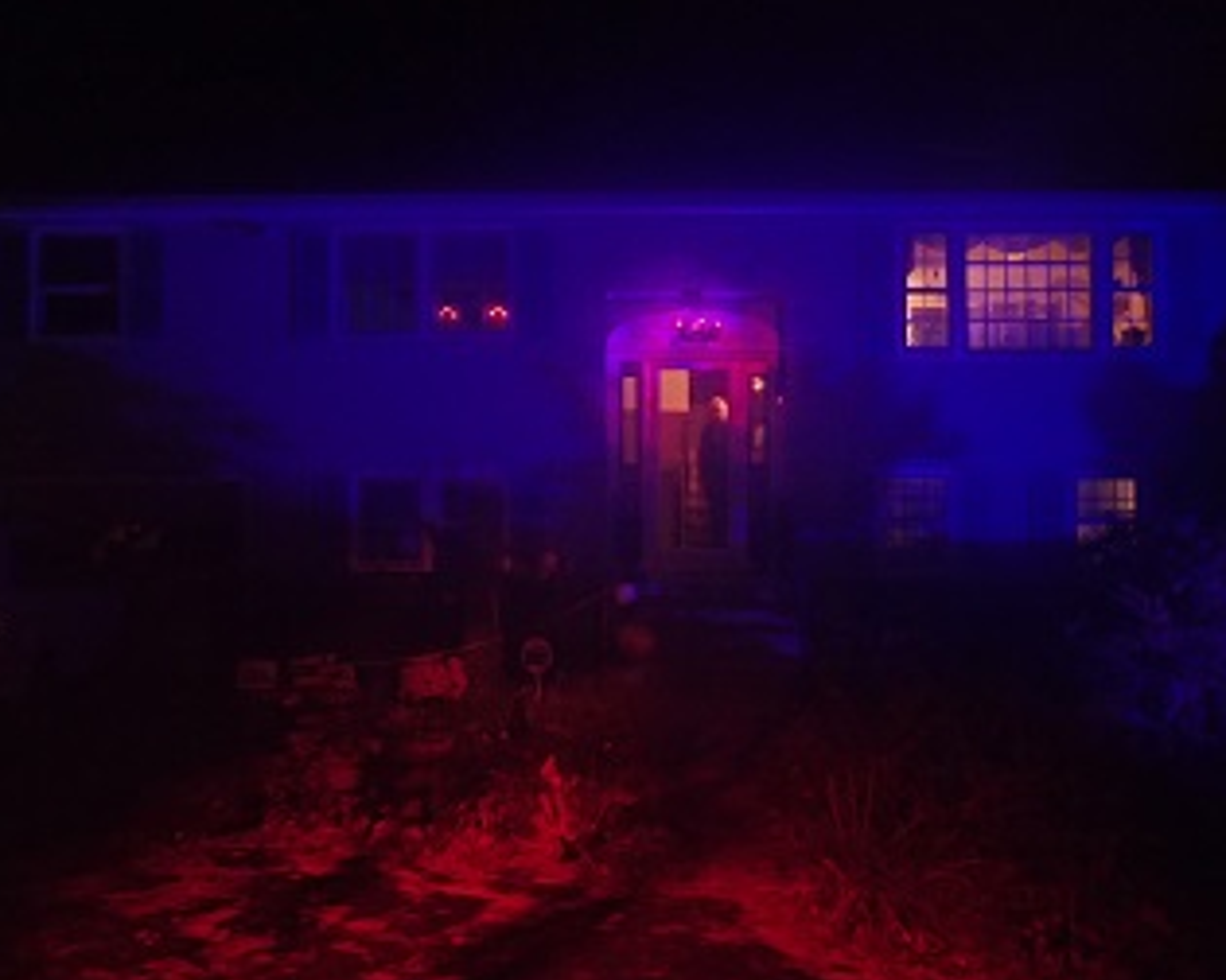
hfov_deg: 51.5
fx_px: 1270
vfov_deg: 42.2
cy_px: 474
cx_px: 594
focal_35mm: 35
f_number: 2.3
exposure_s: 1/13
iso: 800
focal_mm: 5.5
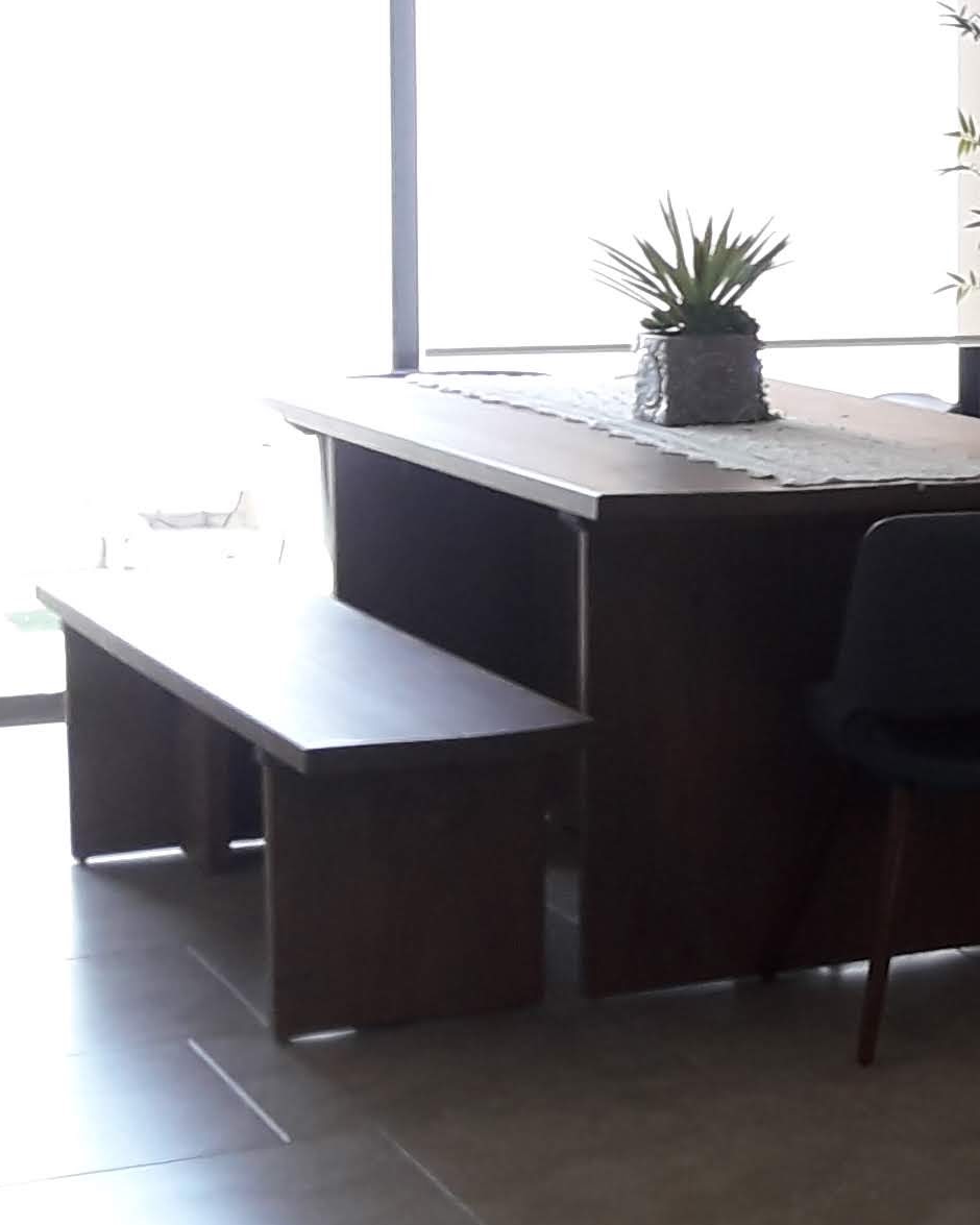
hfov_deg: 14.6
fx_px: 3481
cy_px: 311
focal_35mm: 96
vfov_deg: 19.8
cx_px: 1597
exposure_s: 1/120
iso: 64
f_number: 1.9
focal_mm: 3.7
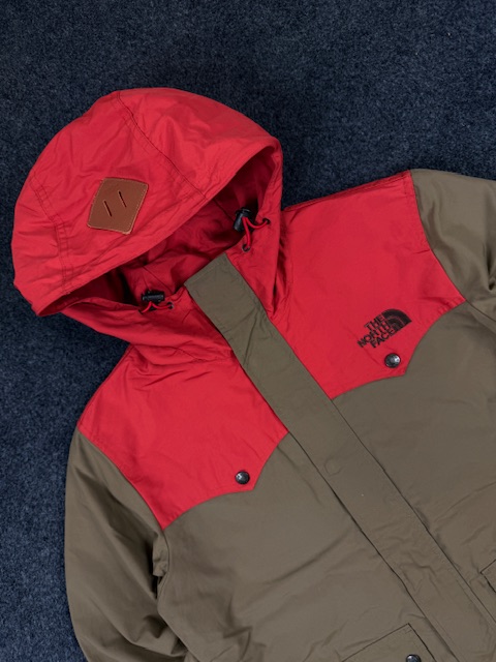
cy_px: 331
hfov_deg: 56.8
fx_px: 459
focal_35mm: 24
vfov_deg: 71.6
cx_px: 248
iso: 100
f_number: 1.78
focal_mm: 6.76
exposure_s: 1/100
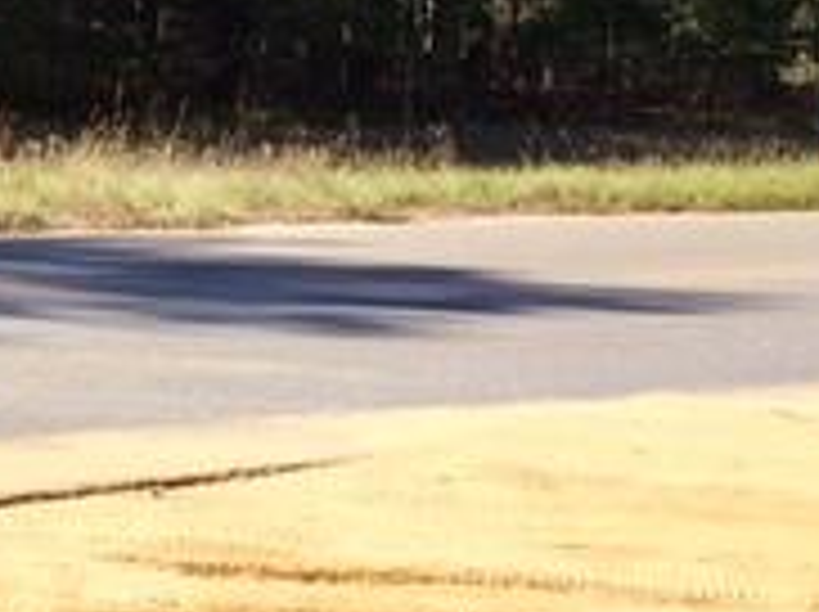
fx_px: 2410
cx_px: -130
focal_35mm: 102
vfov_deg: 13.7
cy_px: -266
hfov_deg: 18.4
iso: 25
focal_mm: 4.15
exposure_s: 1/668
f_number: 2.2
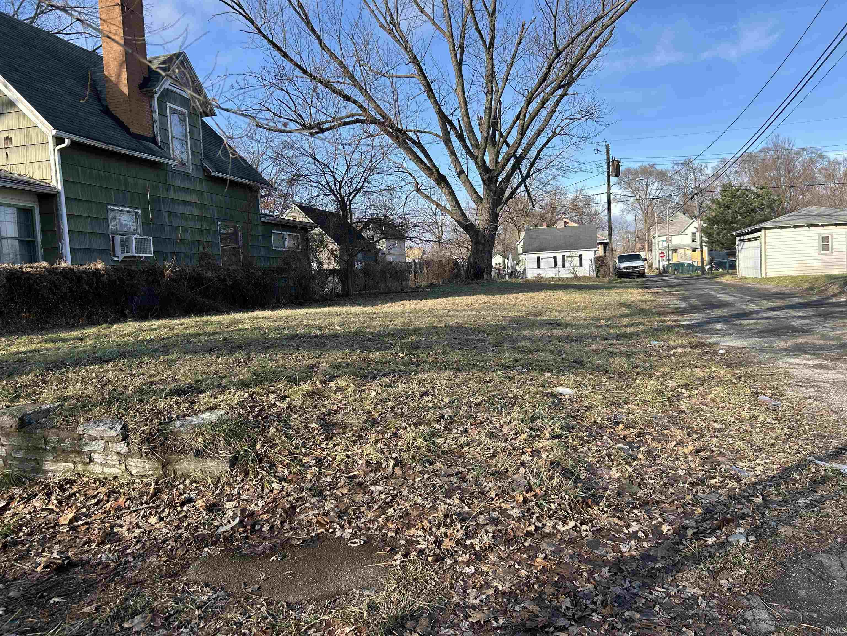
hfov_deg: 67.3
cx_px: 424
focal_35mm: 26
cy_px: 318
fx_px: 636
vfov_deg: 53.1
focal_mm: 5.7
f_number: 1.5
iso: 50
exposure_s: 1/1553
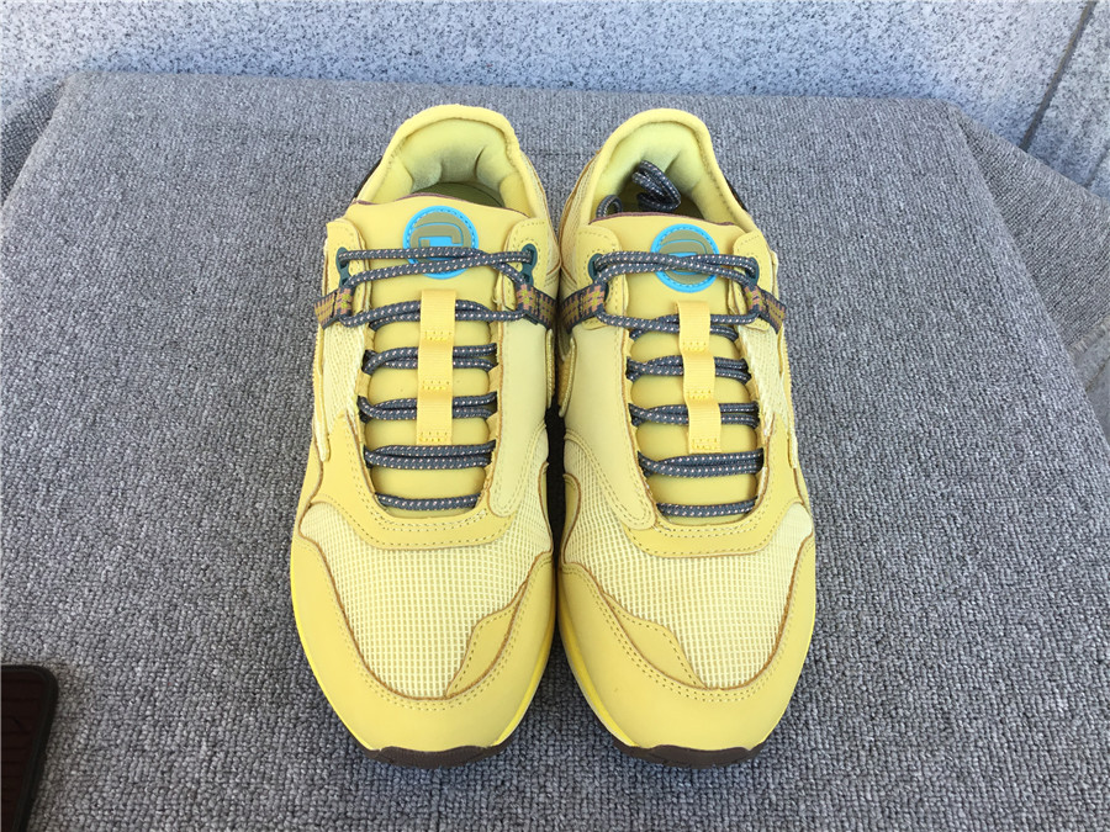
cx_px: 555
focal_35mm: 31
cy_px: 416
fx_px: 994
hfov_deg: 58.4
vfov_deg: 45.4
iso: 25
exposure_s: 1/183
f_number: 2.4
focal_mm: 3.3
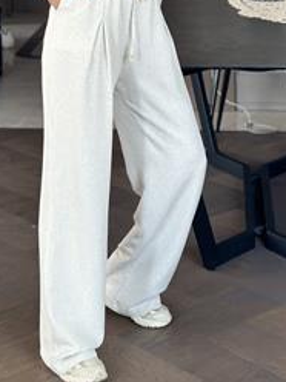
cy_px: 34
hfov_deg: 15.1
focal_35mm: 98
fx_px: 1080
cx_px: 115
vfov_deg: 19.6
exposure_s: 1/60
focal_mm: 6.86
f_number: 1.78
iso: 160
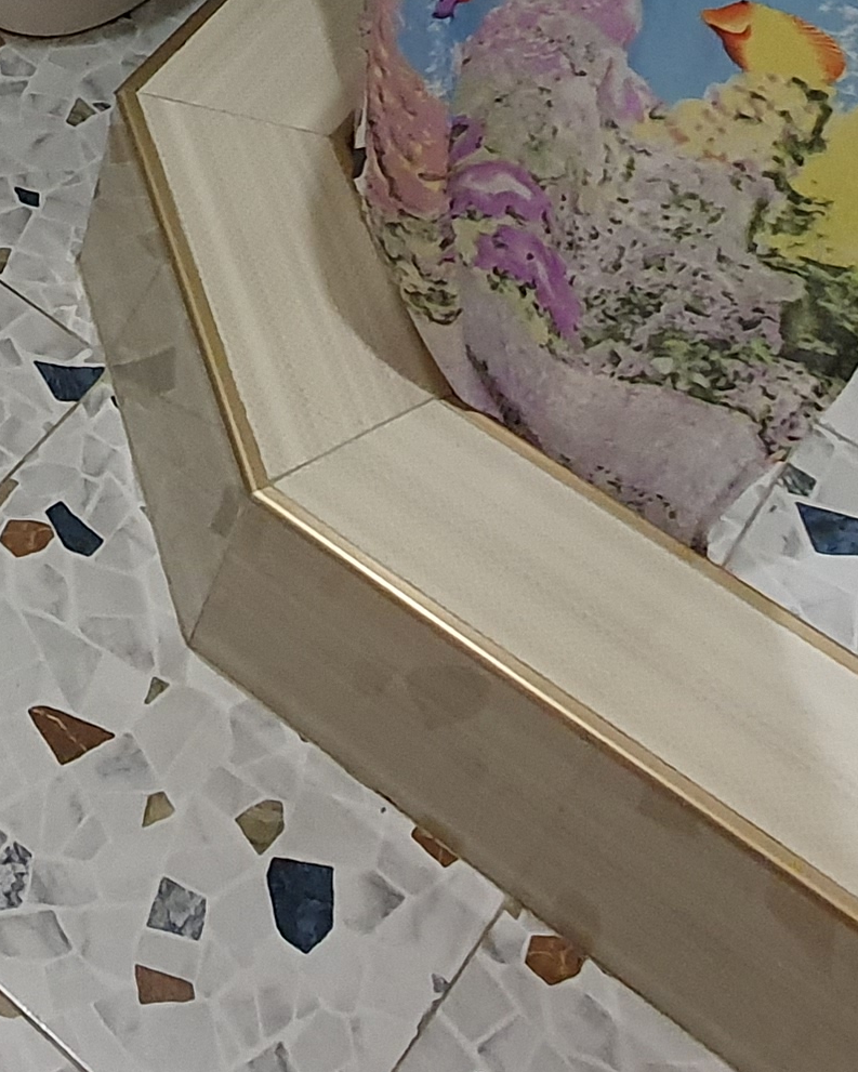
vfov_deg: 30.7
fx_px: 1872
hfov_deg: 23.2
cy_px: 125
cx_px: -230
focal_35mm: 59
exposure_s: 1/33
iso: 400
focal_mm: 1.8
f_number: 2.2
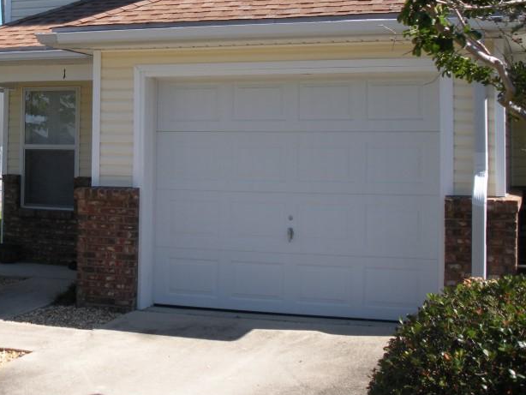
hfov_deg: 31.7
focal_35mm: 60
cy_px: 74
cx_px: 142
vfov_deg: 24.0
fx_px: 912
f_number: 3.5
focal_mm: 6.3
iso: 64
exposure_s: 1/383
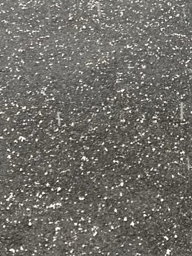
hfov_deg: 14.3
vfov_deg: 19.0
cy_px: 5
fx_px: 747
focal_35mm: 101
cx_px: 205
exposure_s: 1/60
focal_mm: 3.99
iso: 250
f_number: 1.8
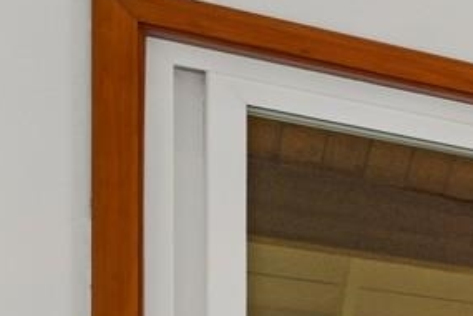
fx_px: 1327
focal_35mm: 101
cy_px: 617
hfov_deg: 11.8
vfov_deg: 12.1
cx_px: 1379
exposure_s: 1/13
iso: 100
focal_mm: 16
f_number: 8
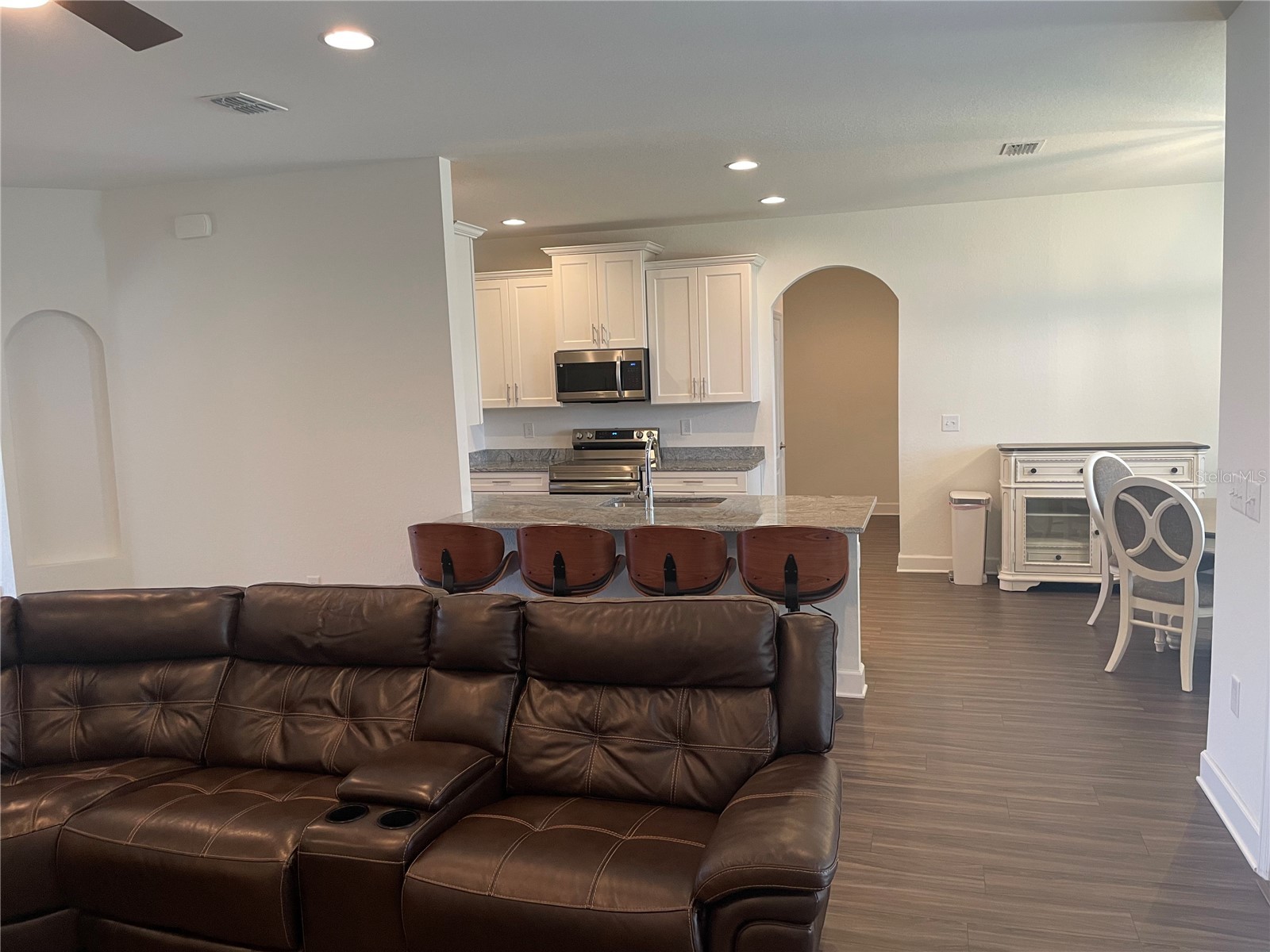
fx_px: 954
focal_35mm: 26
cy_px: 476
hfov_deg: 67.3
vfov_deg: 53.1
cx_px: 635
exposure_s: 1/60
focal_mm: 4.2
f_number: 1.6
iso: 125
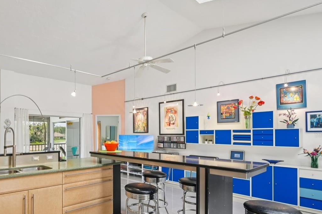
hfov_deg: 74.3
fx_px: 197
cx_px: 90
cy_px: 135
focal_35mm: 22
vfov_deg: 56.4
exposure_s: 1/25
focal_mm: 14
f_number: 8
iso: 400
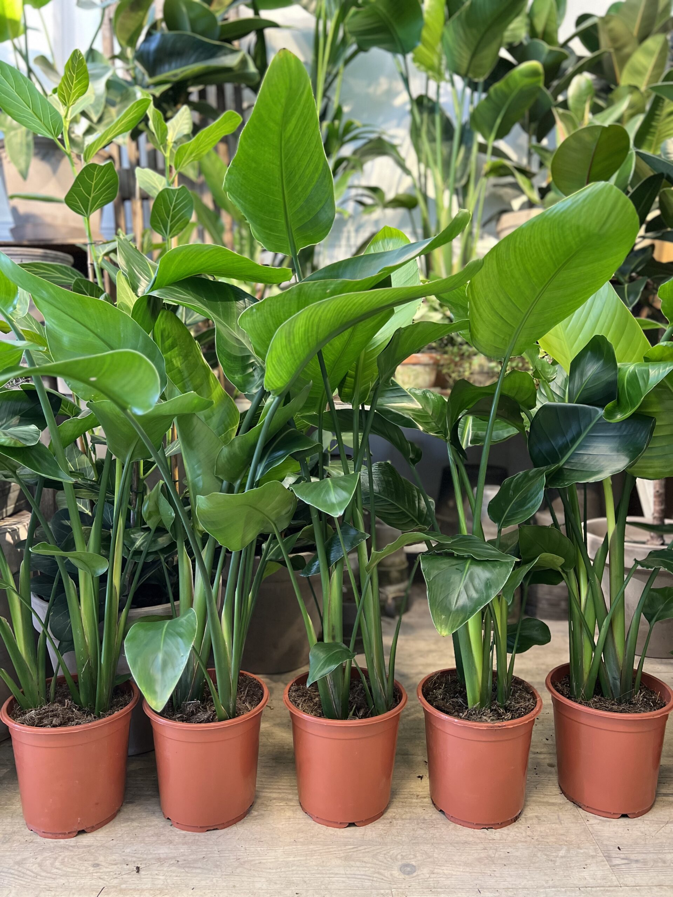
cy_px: 448
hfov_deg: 53.1
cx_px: 336
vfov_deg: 67.3
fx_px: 674
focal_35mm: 26
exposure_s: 1/50
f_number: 1.5
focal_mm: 5.7
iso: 200
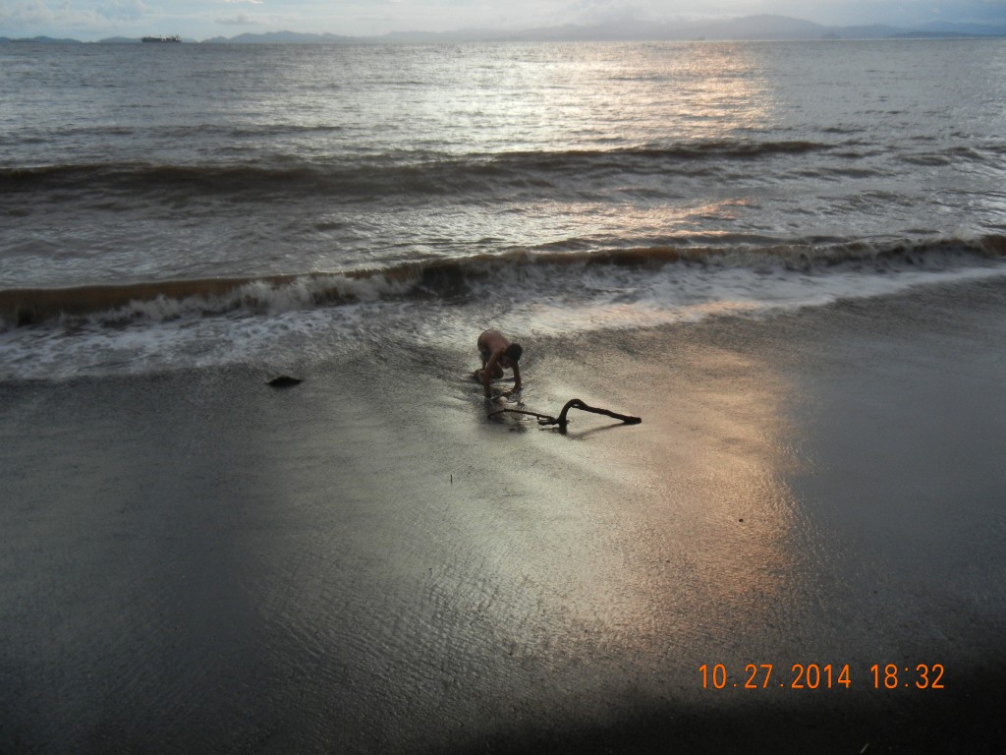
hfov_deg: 54.0
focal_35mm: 34
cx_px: 503
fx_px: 988
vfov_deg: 41.8
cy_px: 378
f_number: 3.6
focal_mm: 6.2
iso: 400
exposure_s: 1/17.8
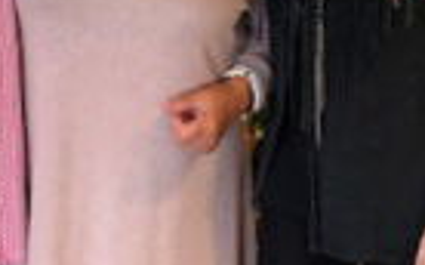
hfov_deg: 19.5
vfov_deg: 11.8
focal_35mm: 107
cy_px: -109
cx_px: 209
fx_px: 1238
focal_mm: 3.99
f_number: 1.8
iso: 80
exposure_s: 1/4
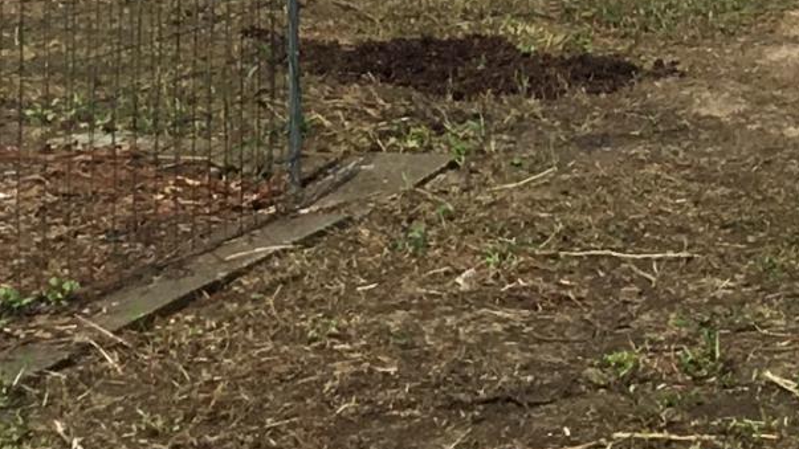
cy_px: -393
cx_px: 905
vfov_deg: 7.0
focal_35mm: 168
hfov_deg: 12.6
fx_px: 3559
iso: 25
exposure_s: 1/3401
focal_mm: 3.3
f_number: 2.4
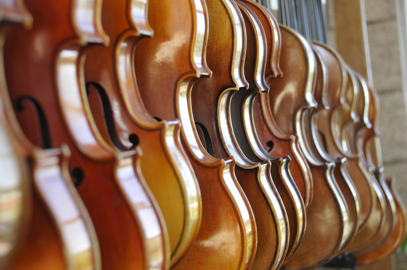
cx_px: 204
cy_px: 135
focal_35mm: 78
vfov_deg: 17.4
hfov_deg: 26.0
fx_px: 881
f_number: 4.8
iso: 500
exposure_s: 1/50
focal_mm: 52
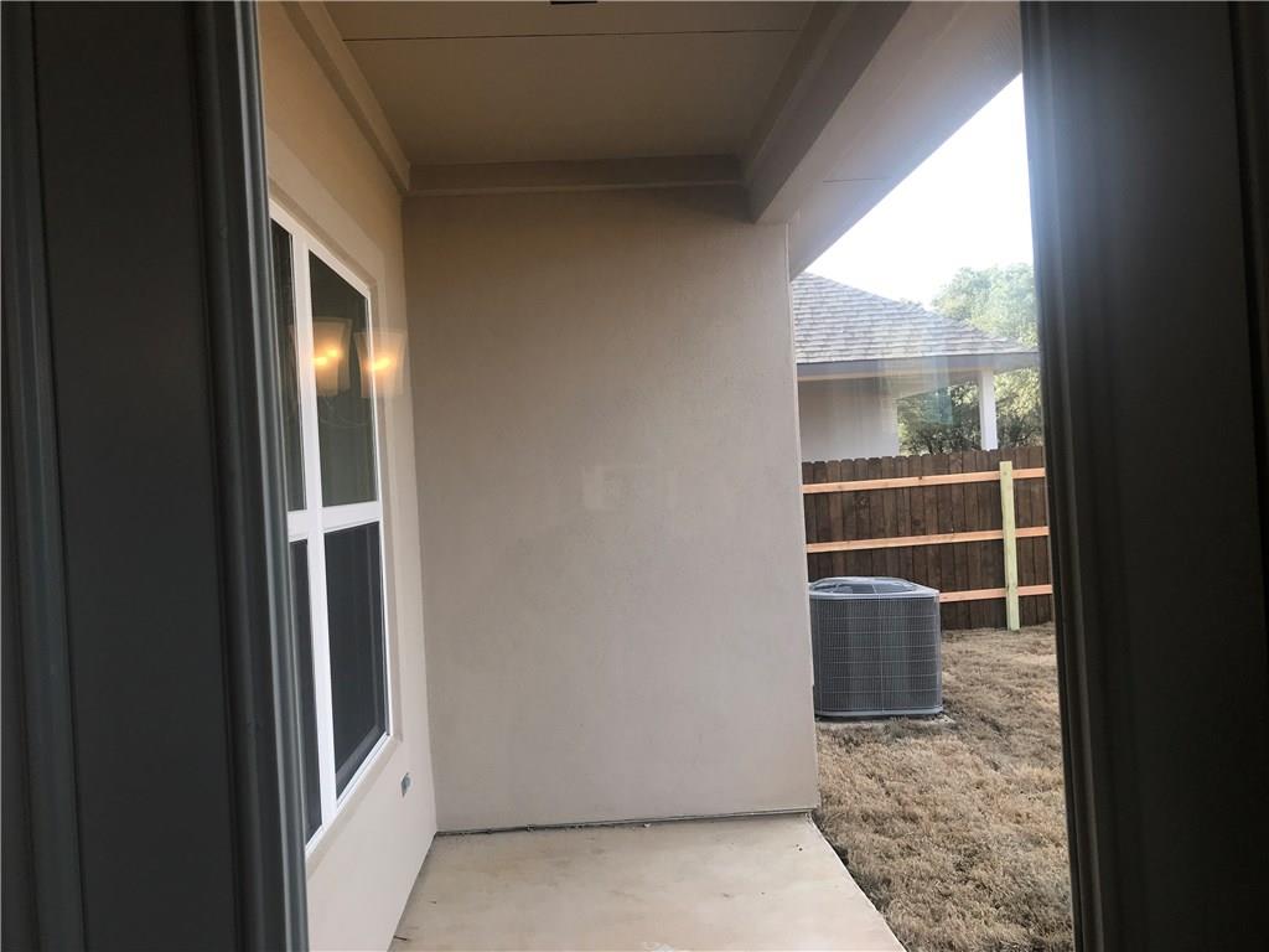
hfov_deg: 63.4
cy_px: 476
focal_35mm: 28
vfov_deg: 49.7
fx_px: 1026
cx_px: 634
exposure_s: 1/250
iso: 20
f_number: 1.8
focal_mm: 3.99
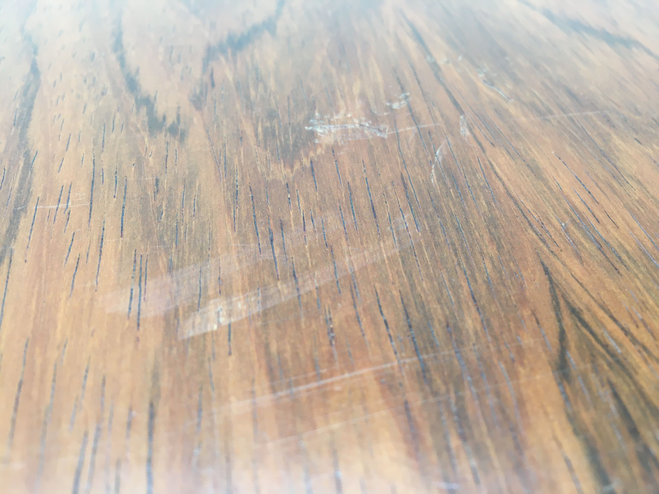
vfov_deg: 48.2
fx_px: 552
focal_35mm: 29
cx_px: 330
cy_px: 247
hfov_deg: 61.7
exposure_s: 1/33
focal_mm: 4.15
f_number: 2.2
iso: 64
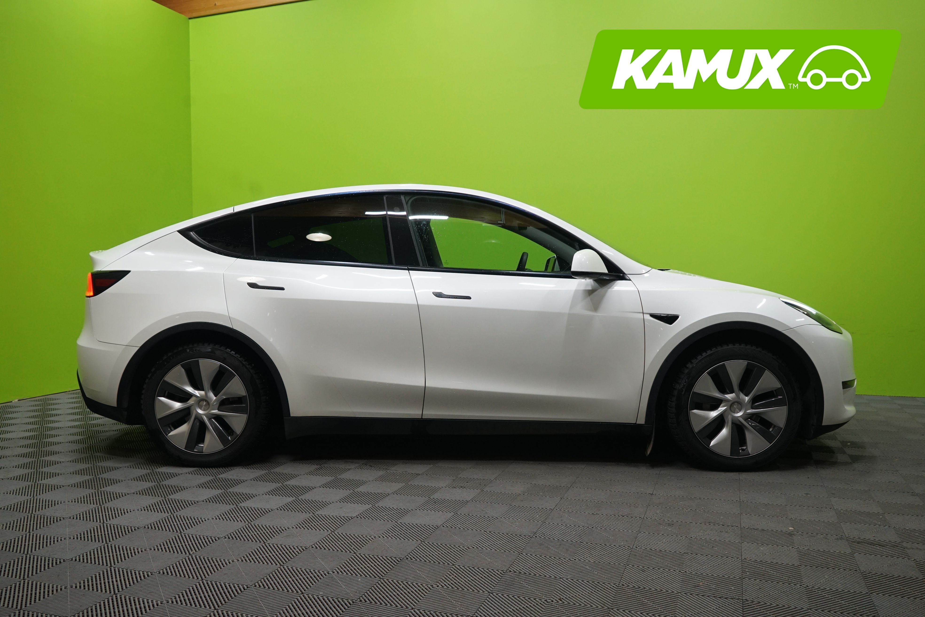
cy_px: 308
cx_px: 462
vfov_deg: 42.3
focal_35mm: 31
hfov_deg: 60.3
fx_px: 796
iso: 1000
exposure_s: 1/25
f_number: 5.6
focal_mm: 31
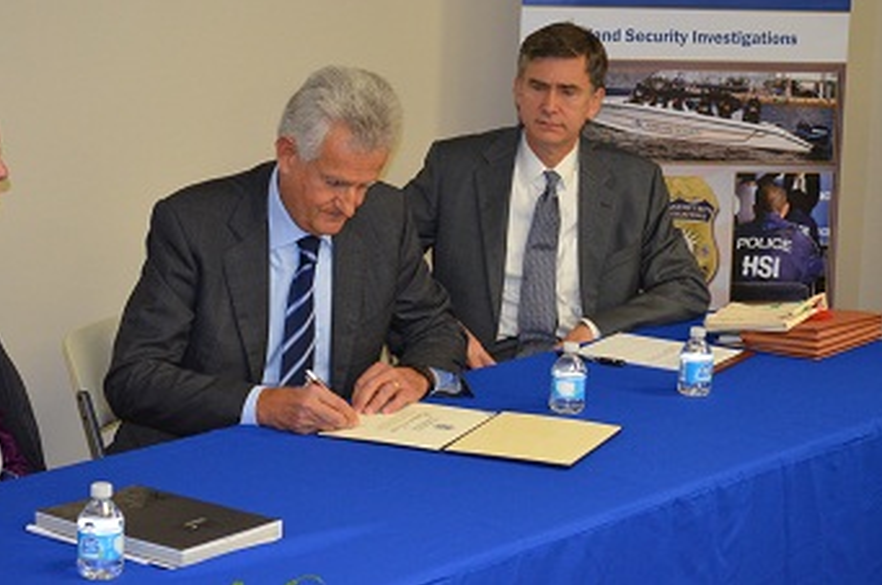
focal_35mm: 96
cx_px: 382
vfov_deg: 14.3
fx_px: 2337
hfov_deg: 21.4
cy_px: 251
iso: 1800
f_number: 5.6
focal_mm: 55
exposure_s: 1/60
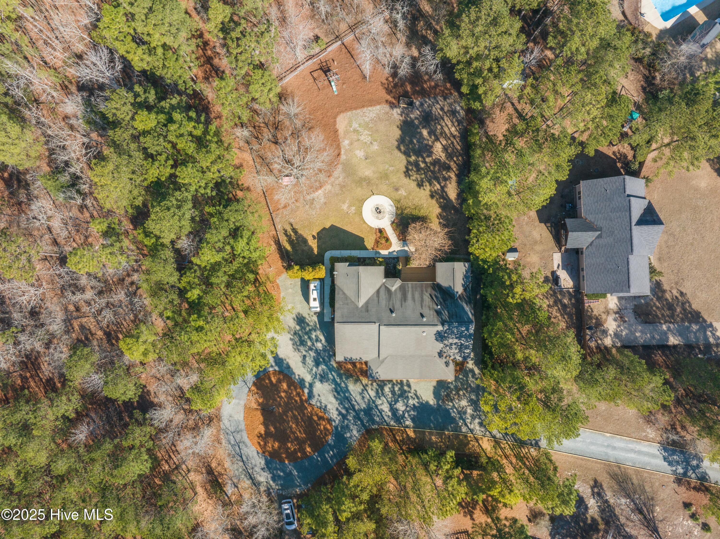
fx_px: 499
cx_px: 360
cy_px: 270
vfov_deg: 56.8
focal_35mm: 24
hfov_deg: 71.6
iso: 100
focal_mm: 12.29
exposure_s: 1/30
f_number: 8
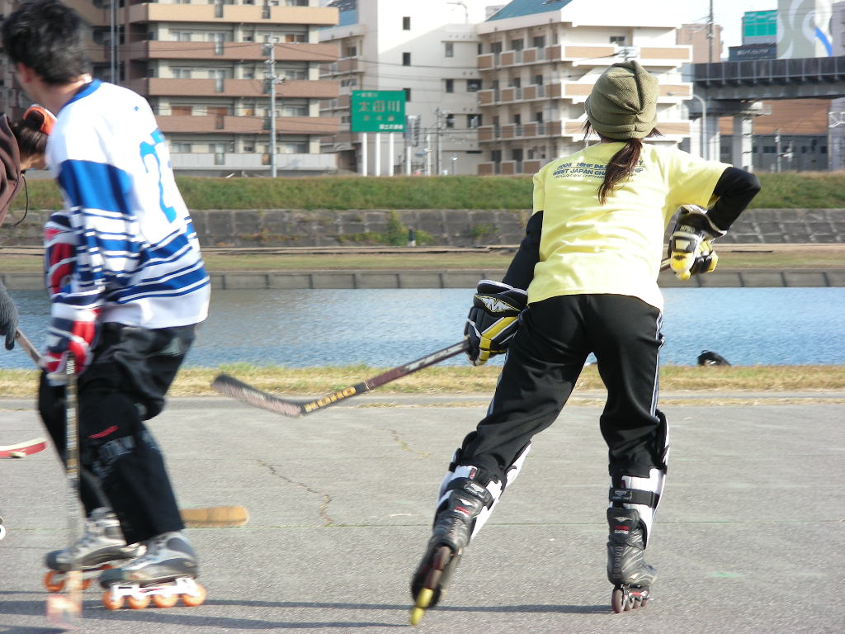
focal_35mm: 148
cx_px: 422
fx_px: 3613
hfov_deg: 13.3
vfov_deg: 10.0
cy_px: 317
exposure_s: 1/140
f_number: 3.5
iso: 50
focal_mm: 24.7
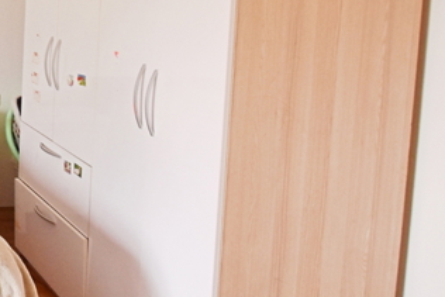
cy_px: 10
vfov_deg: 23.0
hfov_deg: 27.3
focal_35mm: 57
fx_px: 705
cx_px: -177
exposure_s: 1/15
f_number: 4.5
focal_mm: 10
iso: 360
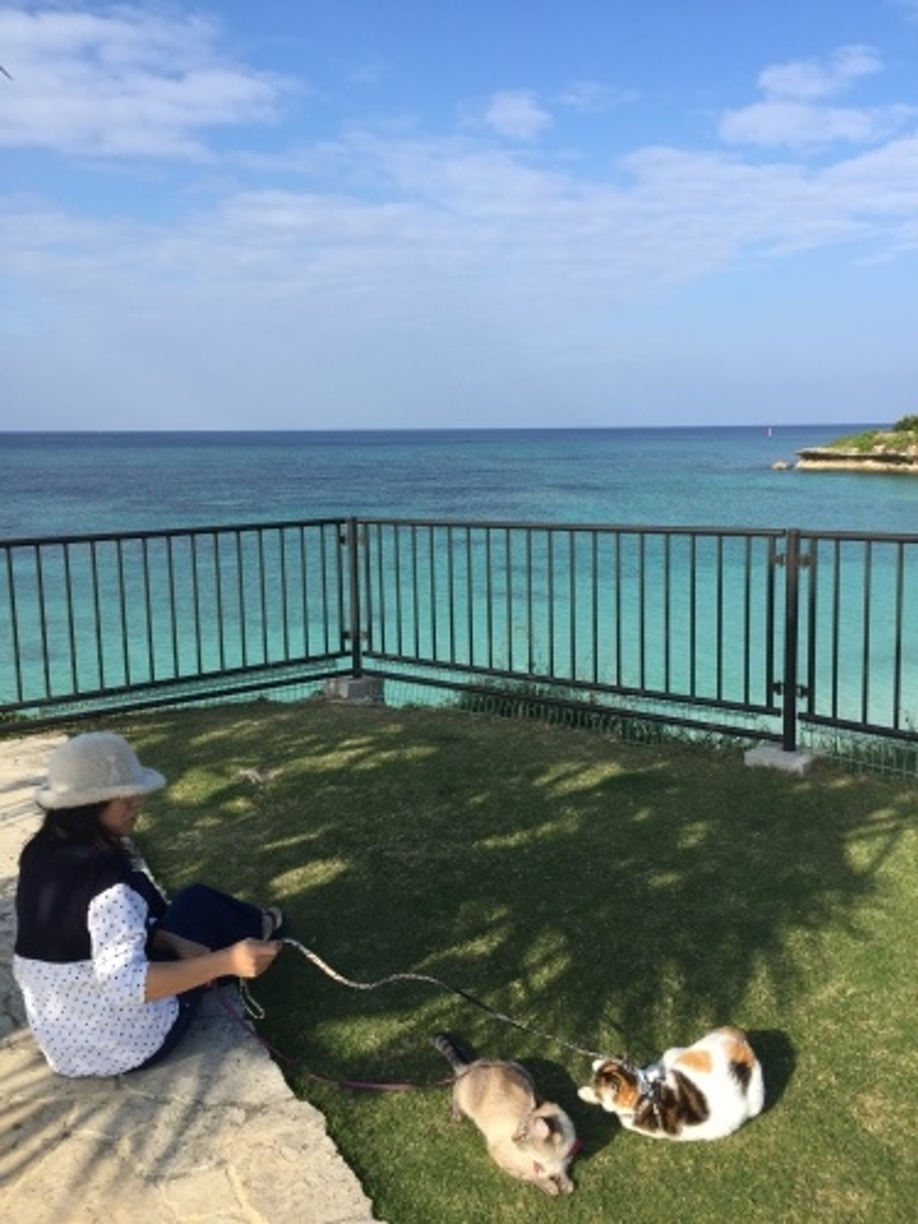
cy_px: 612
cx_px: 459
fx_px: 1025
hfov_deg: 48.2
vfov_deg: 61.7
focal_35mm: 29
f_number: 2.2
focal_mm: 4.15
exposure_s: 1/1364
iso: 32
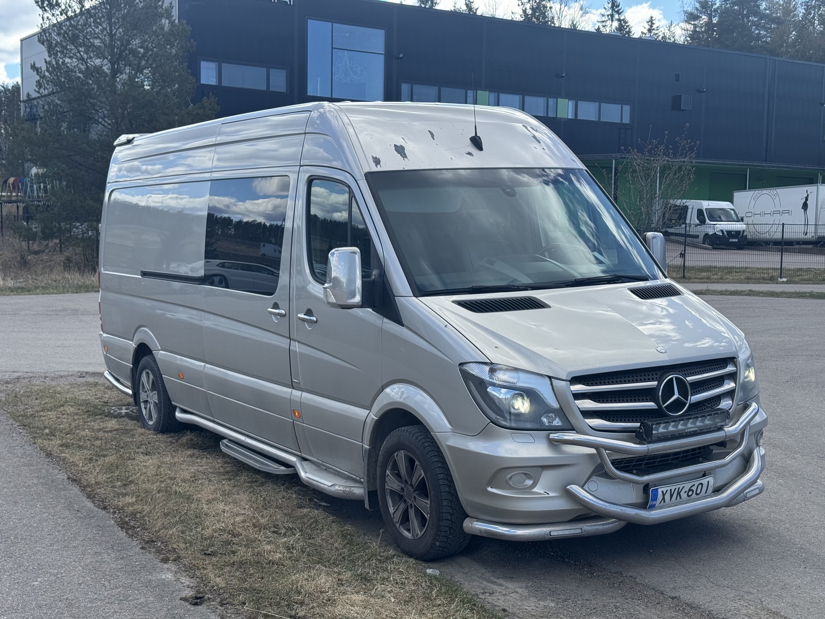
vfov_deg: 30.3
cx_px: 412
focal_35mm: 48
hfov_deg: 39.7
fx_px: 1144
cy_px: 310
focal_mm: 6.76
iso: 64
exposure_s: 1/2179
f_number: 1.78
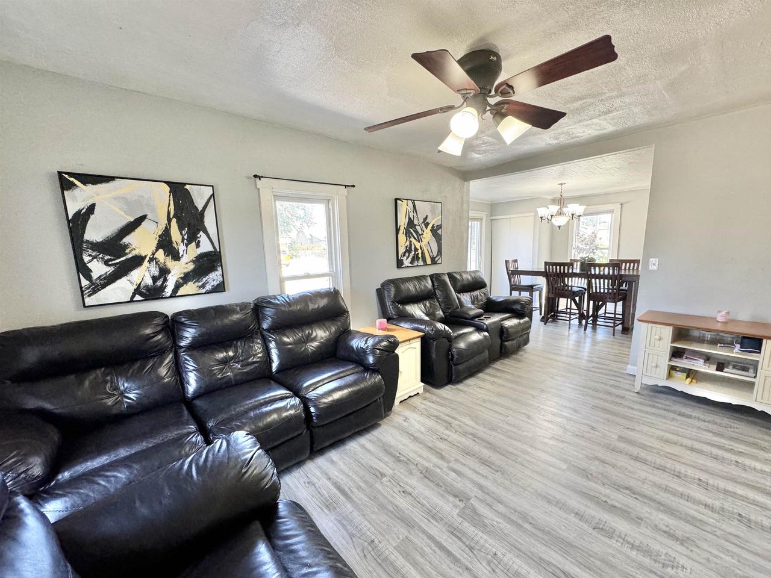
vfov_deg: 85.7
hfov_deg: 102.1
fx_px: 312
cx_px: 386
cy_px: 289
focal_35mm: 14
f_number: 2.2
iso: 250
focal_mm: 2.22
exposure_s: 1/120
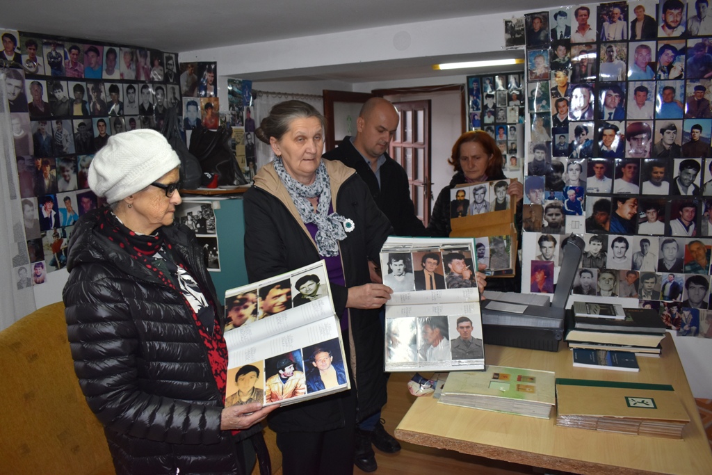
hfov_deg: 67.4
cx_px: 356
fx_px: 534
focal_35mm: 27
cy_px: 238
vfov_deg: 47.9
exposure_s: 1/200
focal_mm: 18
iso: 800
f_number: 4.5
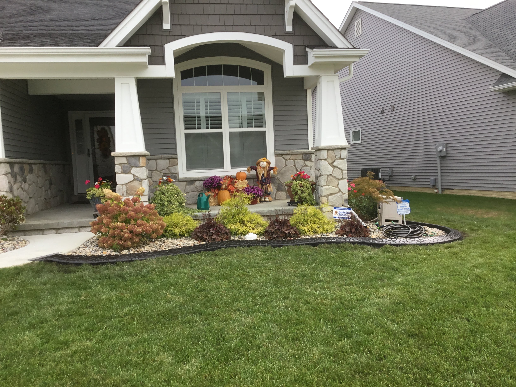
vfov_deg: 45.4
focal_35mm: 31
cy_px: 194
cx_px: 258
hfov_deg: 58.4
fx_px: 462
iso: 25
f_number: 2.4
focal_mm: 3.3
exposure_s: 1/234
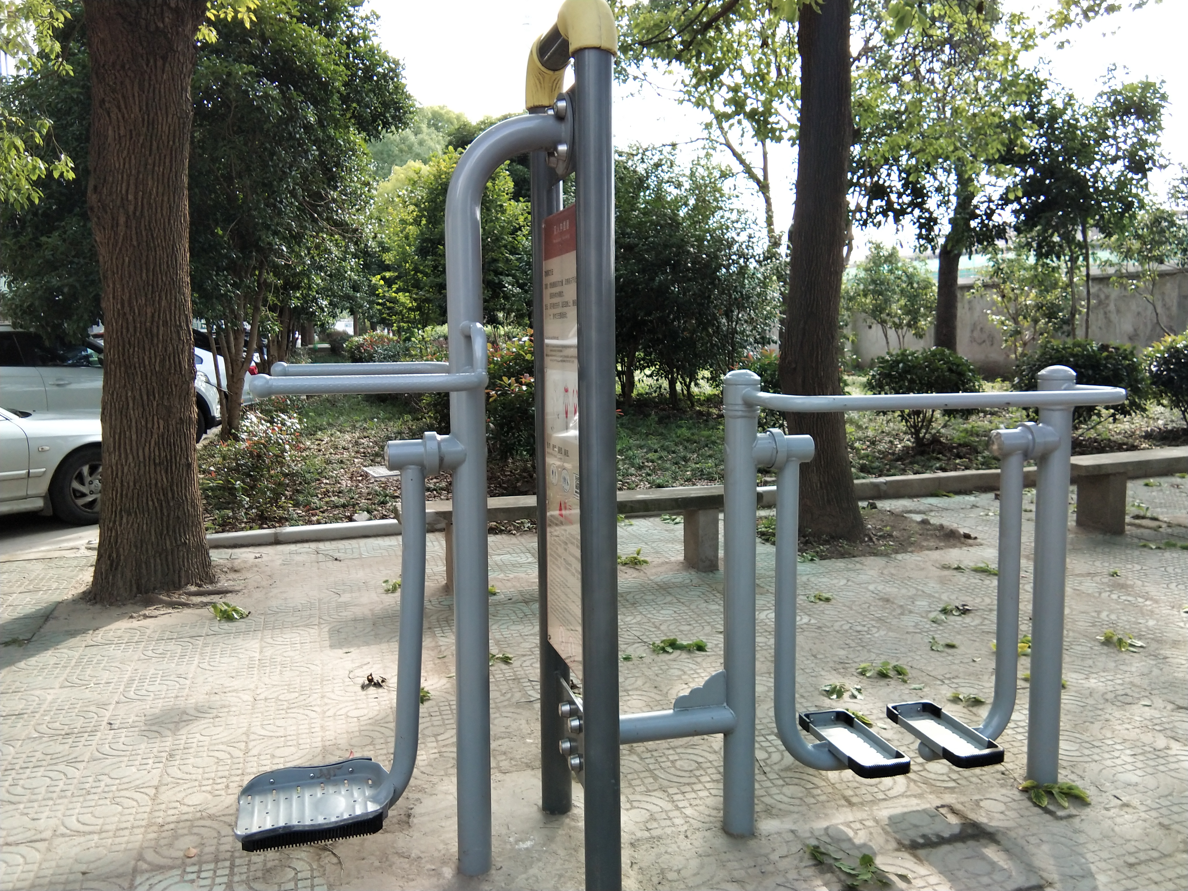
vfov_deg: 45.4
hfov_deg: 58.4
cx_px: 594
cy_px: 446
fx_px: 1064
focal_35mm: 31
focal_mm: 3.69
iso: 50
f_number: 2.2
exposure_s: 1/125
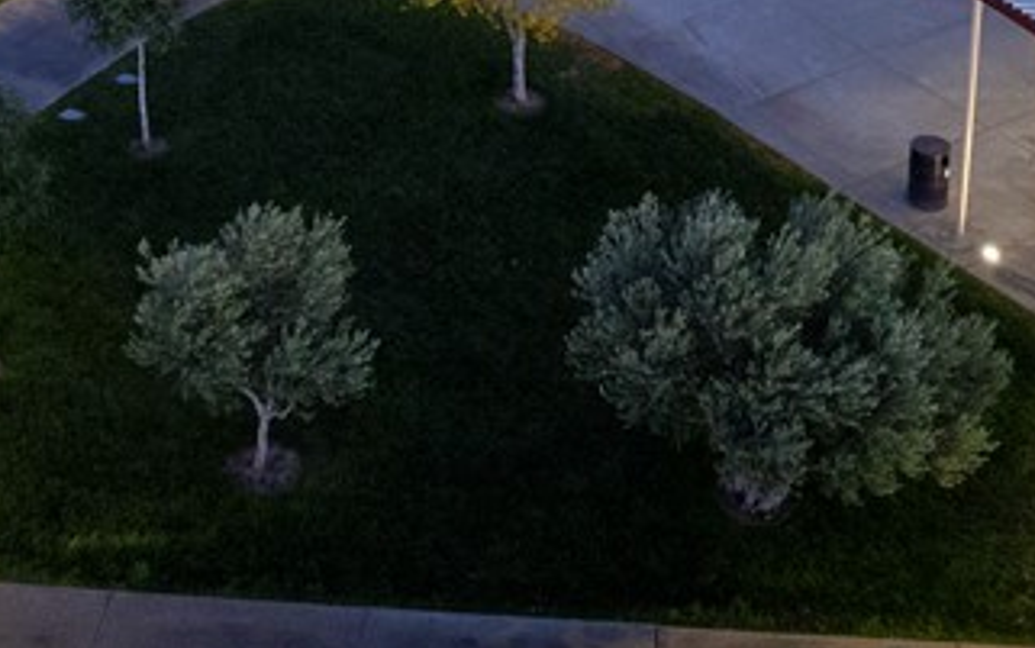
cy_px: -448
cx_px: 480
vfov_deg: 14.5
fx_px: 2286
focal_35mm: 81
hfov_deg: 25.5
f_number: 2.8
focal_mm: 12.29
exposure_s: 1/25
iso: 800
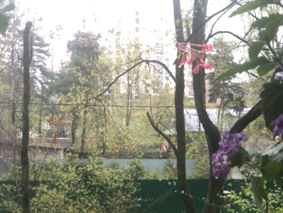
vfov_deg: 28.0
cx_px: 142
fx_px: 425
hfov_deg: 36.8
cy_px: 106
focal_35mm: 52
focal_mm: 6
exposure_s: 1/60
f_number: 2.4
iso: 100
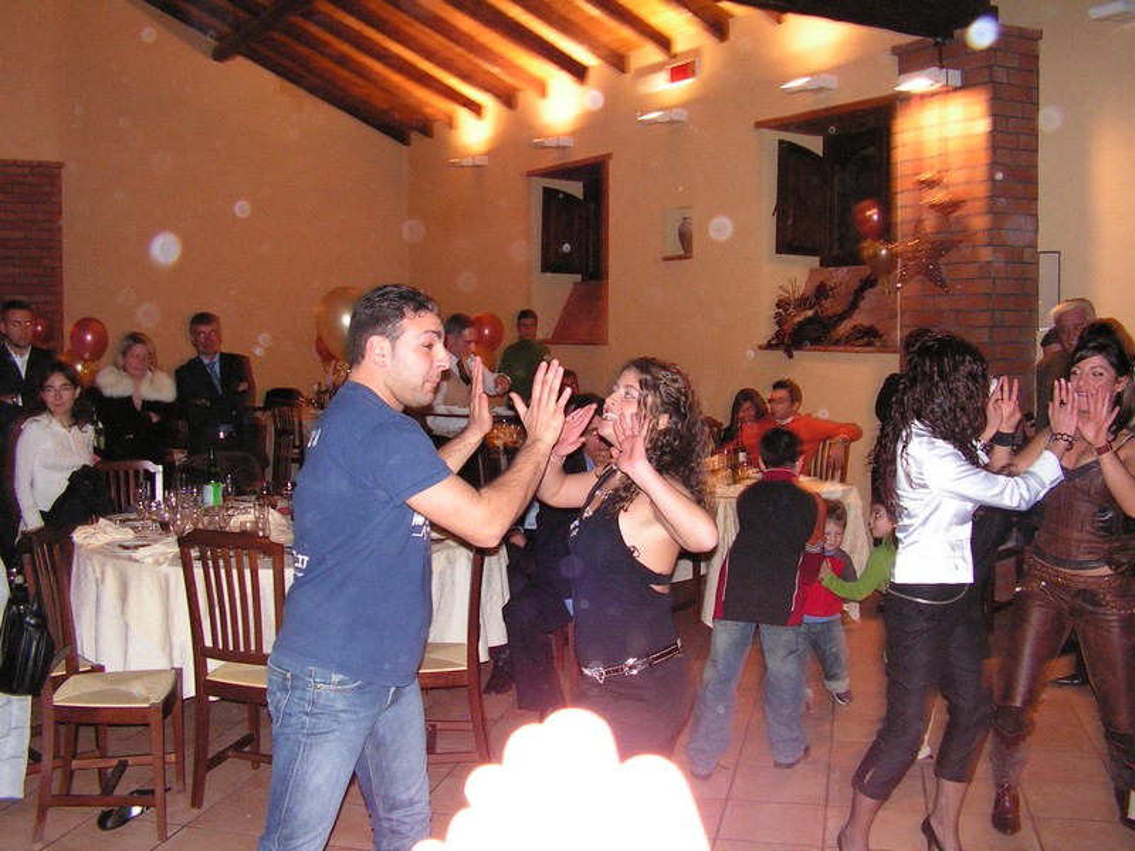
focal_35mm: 36
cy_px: 426
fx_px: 1180
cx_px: 568
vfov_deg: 39.7
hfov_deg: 51.4
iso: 200
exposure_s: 1/40
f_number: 3.2
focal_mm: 6
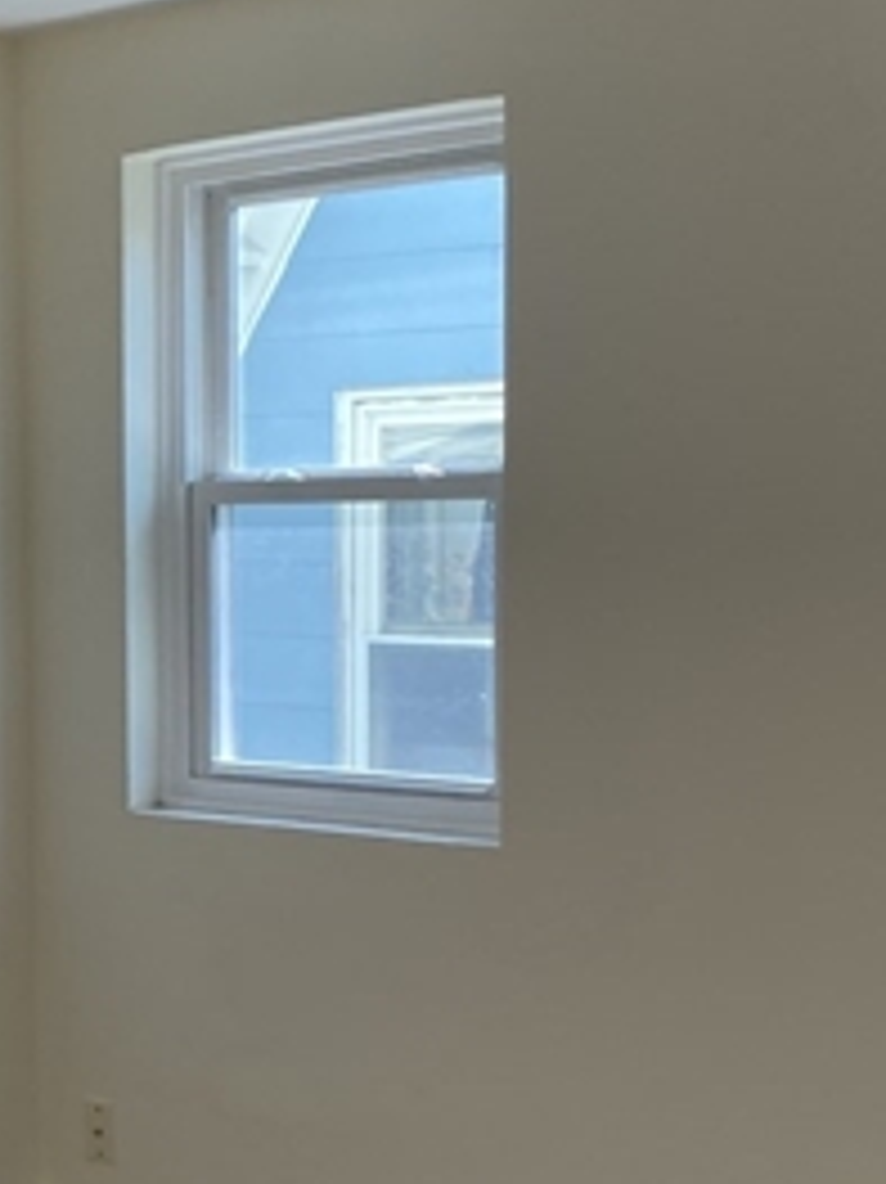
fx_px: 2596
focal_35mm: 76
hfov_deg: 18.6
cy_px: 743
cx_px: -99
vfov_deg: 25.6
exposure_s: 1/122
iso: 40
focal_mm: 4.25
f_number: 1.8
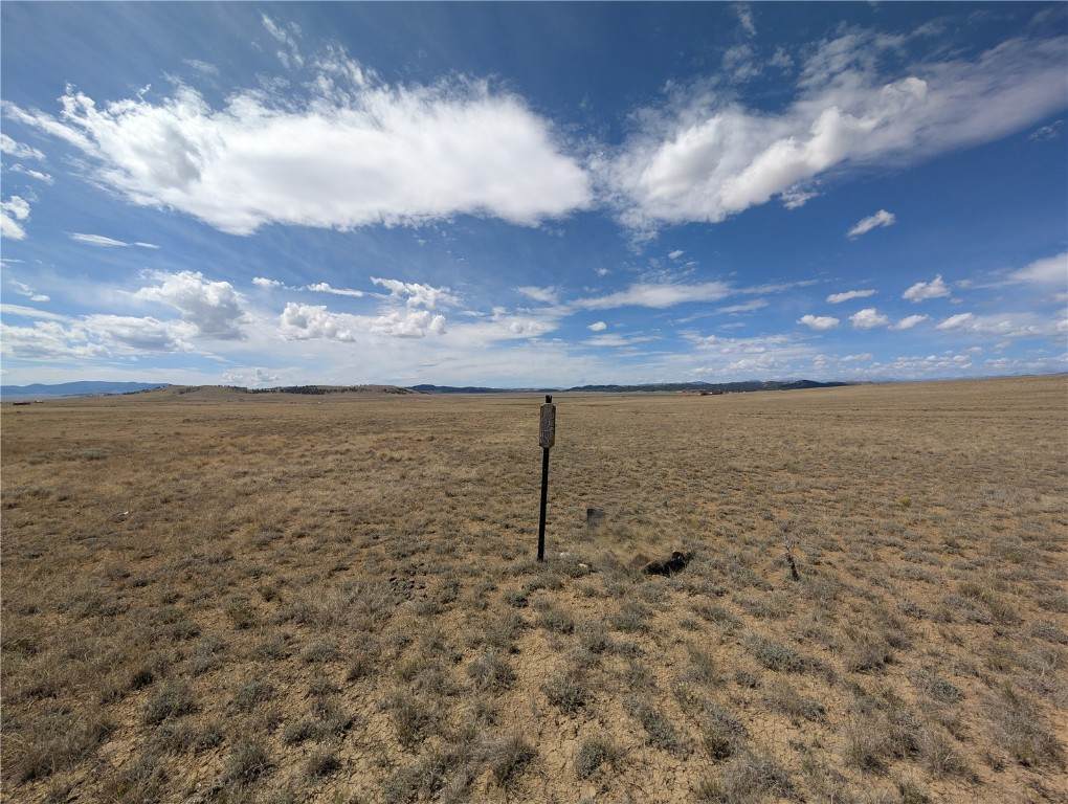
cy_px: 402
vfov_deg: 94.6
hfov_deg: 110.5
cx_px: 534
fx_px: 371
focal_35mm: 12
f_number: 1.7
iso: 57
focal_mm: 2.02
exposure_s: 1/7519
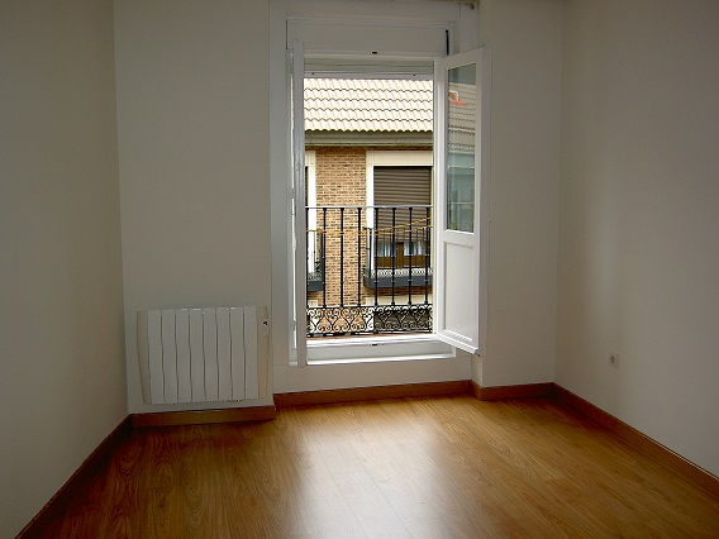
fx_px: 706
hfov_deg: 54.0
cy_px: 270
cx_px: 360
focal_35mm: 34
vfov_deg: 41.8
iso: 50
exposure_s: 1/80
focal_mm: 5.6
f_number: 2.8
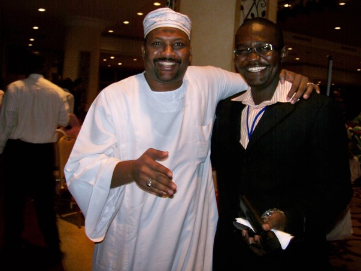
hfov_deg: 52.6
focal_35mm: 35
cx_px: 187
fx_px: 365
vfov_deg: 40.7
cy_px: 128
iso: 200
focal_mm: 5.85
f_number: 2.8
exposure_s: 1/30
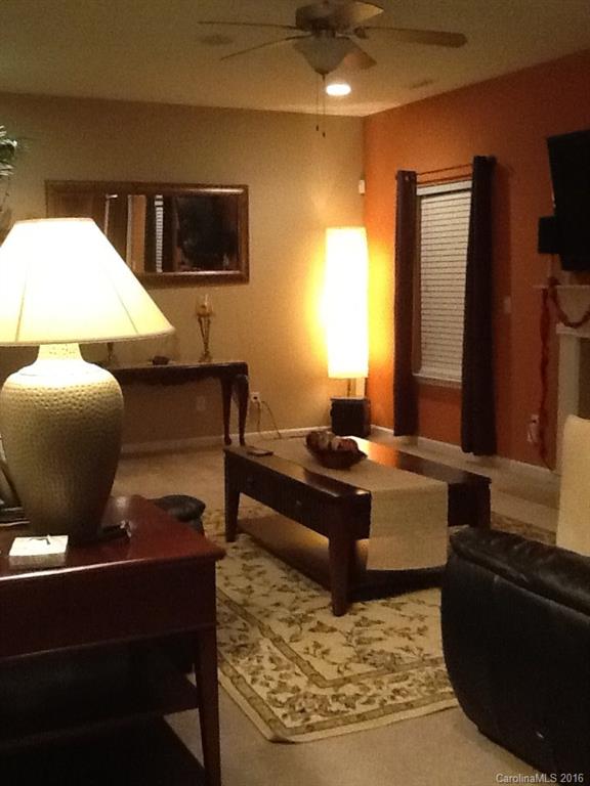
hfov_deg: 32.9
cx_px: 295
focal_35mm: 44
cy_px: 393
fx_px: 1000
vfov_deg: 42.9
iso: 320
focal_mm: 2.03
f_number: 2.4
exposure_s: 1/20
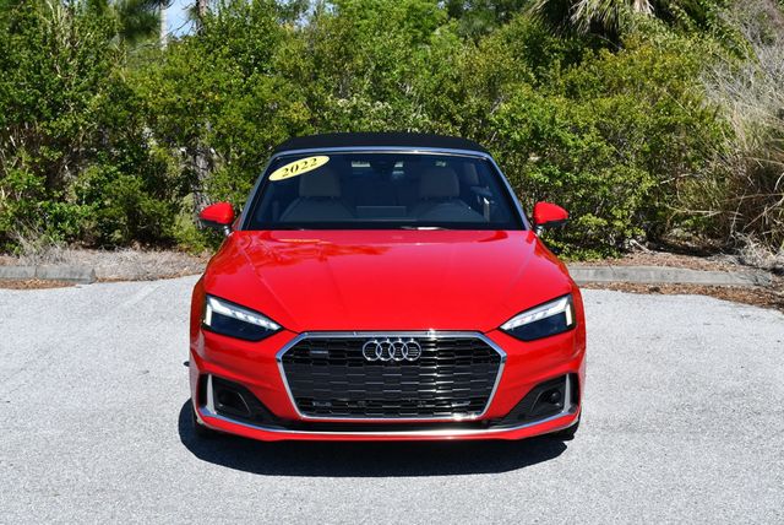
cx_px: 392
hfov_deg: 33.4
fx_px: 1308
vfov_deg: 22.7
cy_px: 262
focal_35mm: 60
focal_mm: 30
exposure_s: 1/250
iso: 100
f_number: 8
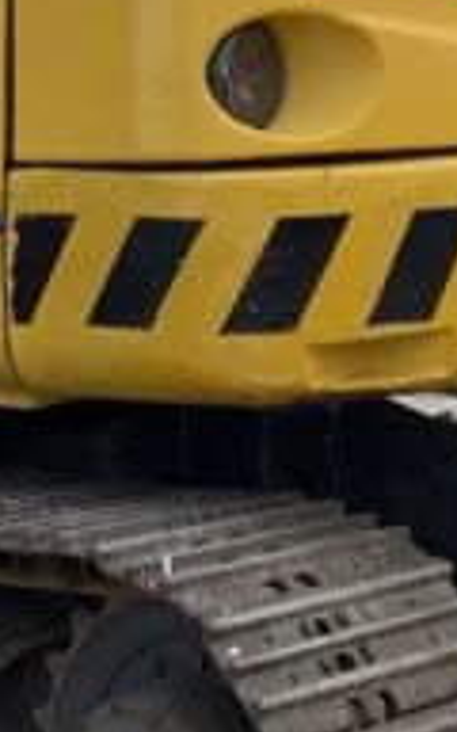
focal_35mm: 164
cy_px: -175
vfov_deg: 12.4
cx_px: 80
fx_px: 3268
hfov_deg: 8.0
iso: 16
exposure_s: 1/978
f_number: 1.8
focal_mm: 3
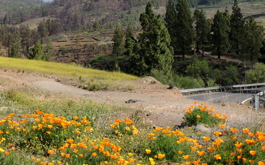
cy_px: 40
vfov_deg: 16.2
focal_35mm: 80
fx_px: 578
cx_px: 25
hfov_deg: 25.0
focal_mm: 7.1
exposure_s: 1/1000
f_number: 3.3
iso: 100
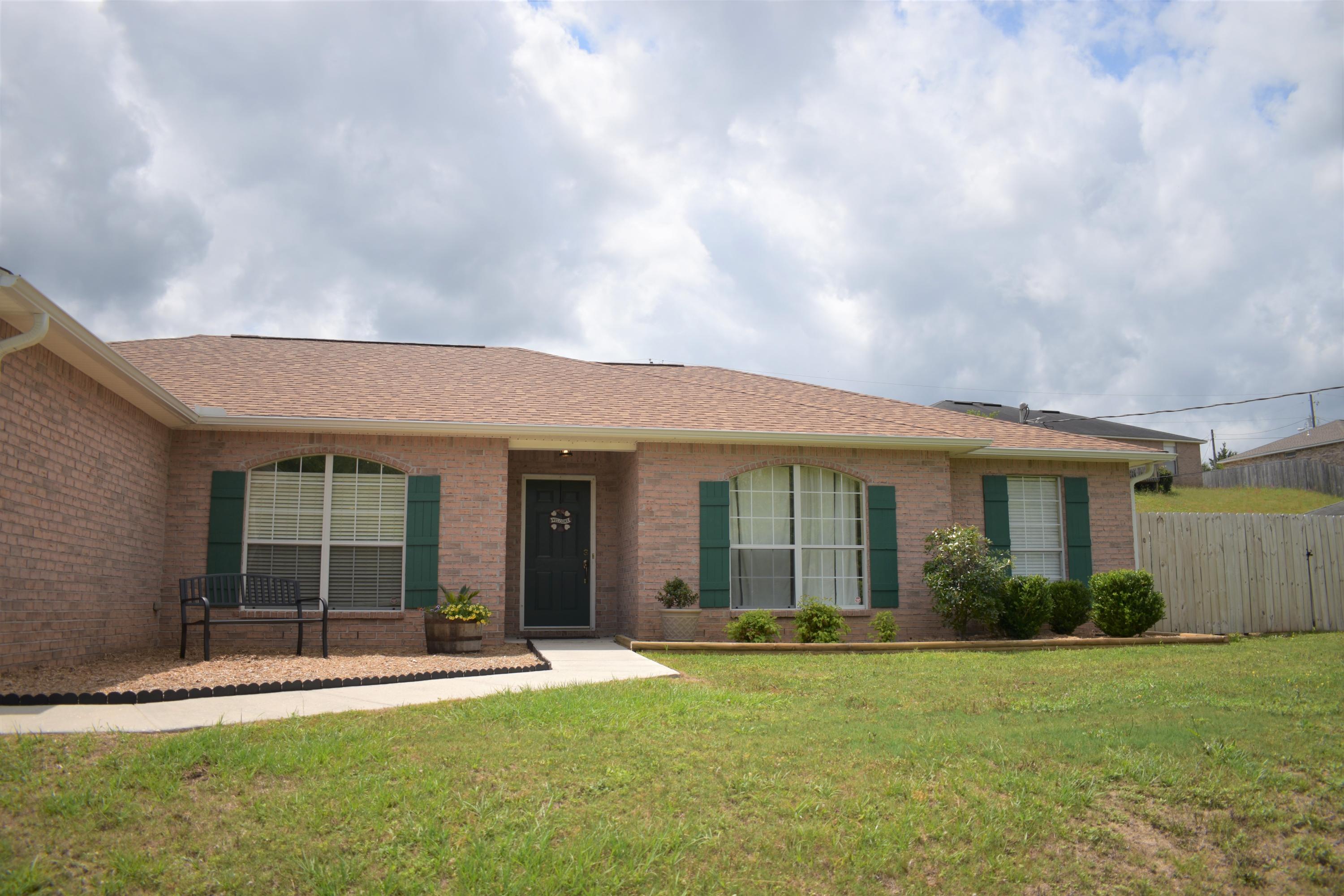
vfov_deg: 47.9
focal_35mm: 27
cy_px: 448
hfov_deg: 67.4
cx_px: 672
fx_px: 1008
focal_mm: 18
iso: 100
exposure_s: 1/1600
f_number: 3.5
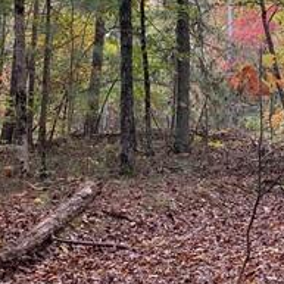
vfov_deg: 14.3
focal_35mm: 122
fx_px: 1132
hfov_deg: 13.9
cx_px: 340
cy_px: 128
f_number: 1.8
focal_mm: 4.25
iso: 32
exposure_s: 1/121
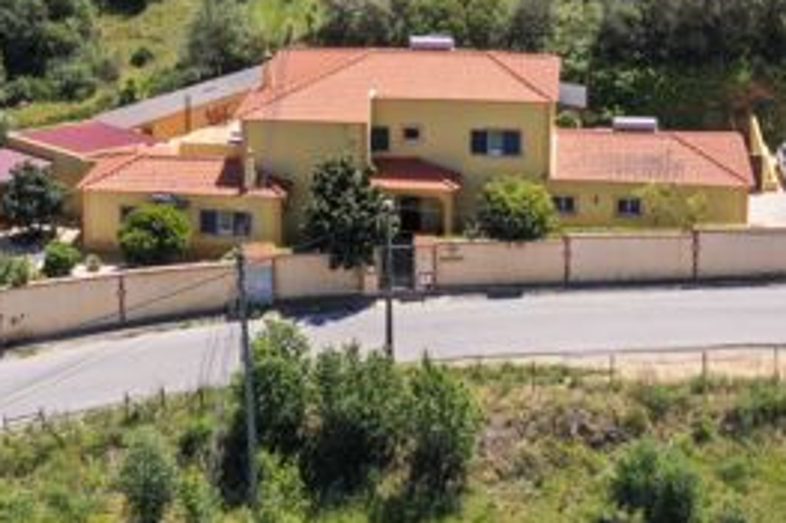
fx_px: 1636
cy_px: -108
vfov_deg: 17.3
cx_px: 417
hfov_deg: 27.0
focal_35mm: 75
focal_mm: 10.26
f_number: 6.3
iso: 100
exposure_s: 1/500
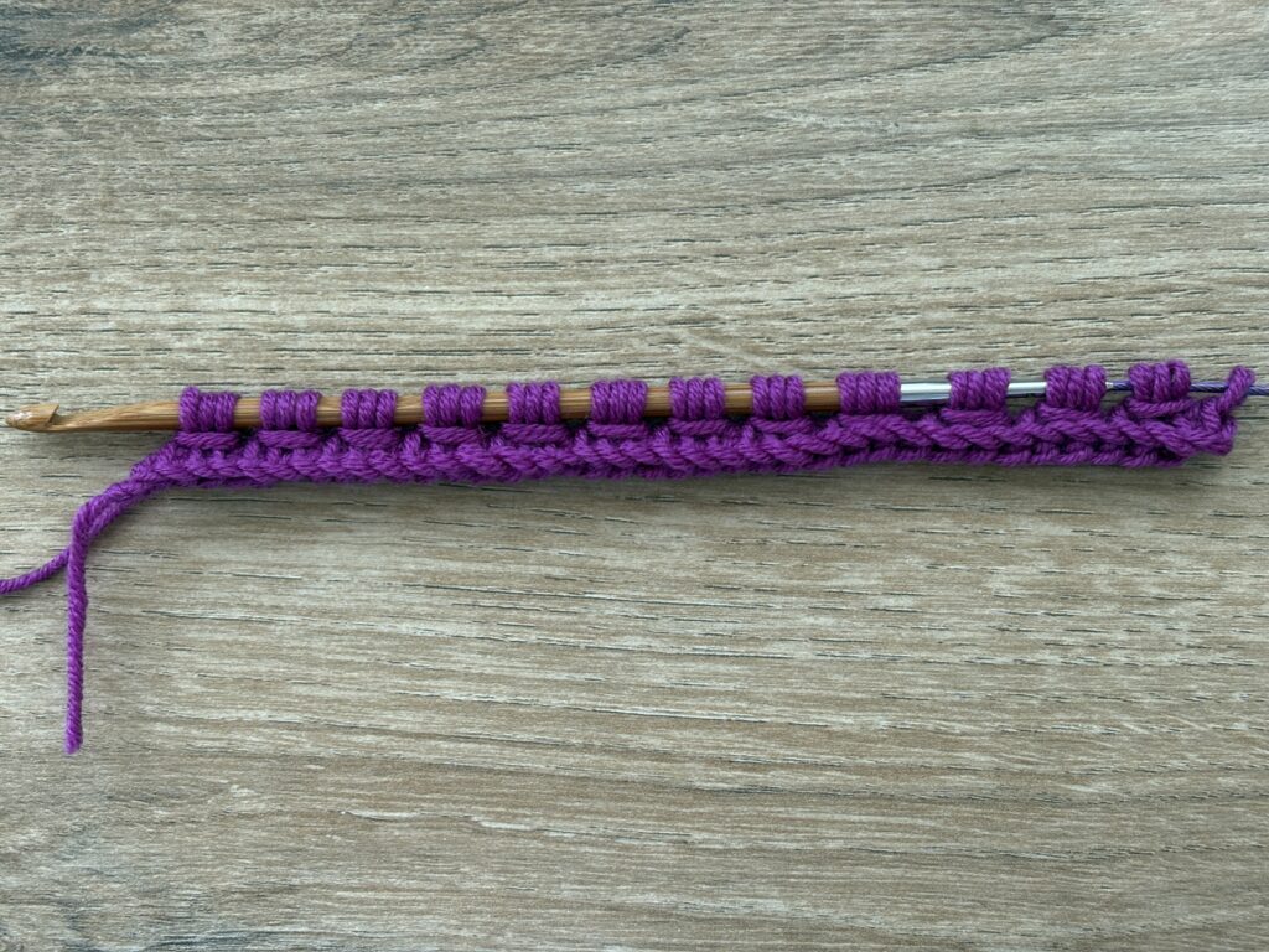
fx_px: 1906
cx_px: 634
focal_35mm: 52
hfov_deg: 36.8
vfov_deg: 28.0
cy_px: 476
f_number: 1.6
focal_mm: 5.96
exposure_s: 1/60
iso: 100
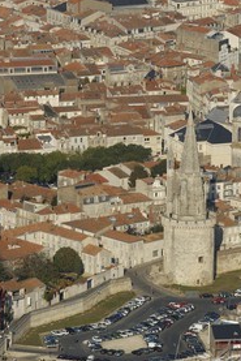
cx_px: 207
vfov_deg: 6.5
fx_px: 3189
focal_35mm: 318
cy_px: 180
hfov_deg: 4.3
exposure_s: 1/1250
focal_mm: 140
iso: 100
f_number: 5
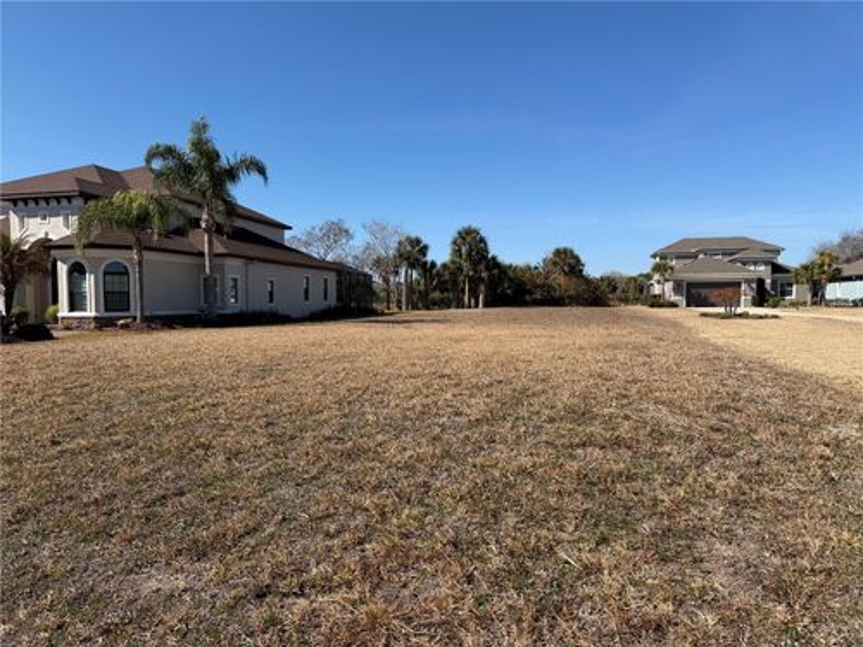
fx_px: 598
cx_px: 432
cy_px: 324
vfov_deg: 56.8
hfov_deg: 71.6
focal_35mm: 24
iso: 80
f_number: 1.78
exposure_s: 1/5319
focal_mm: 6.76
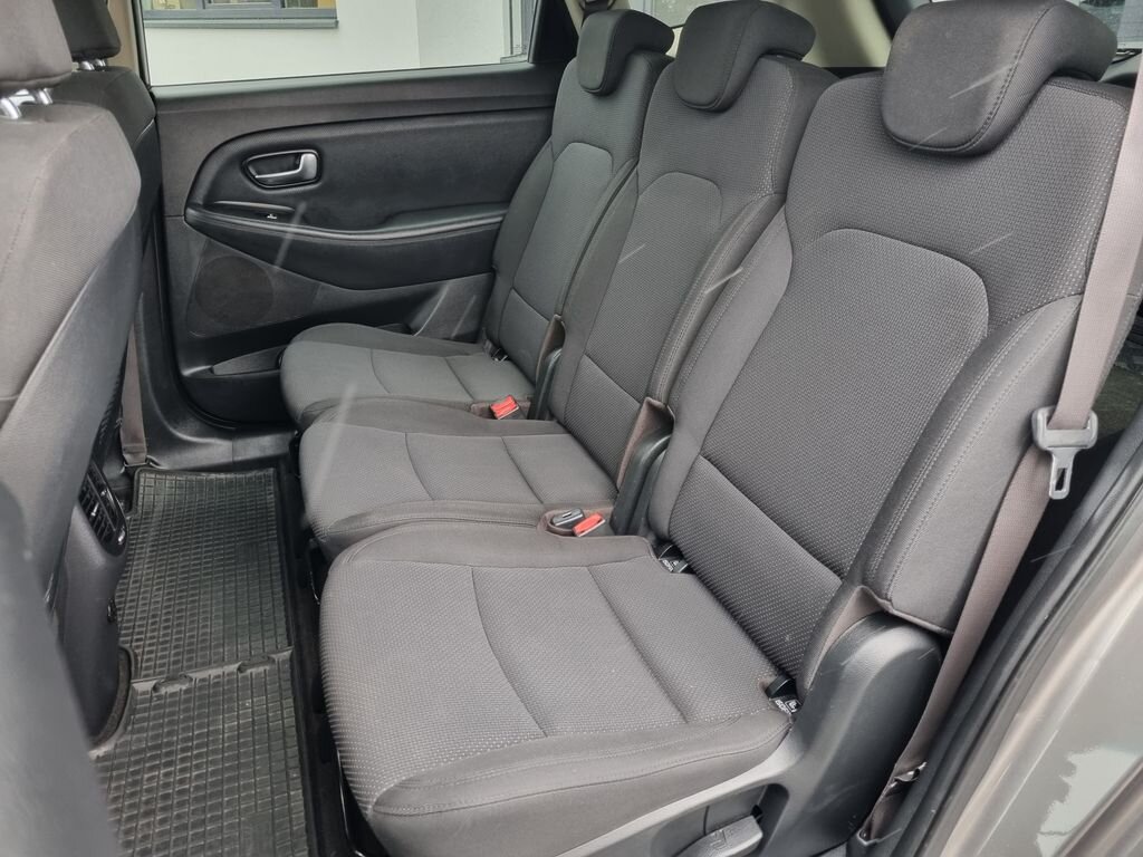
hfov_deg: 67.3
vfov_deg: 53.1
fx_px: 859
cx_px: 572
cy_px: 428
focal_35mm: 26
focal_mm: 5.4
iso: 160
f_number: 1.8
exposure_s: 1/50
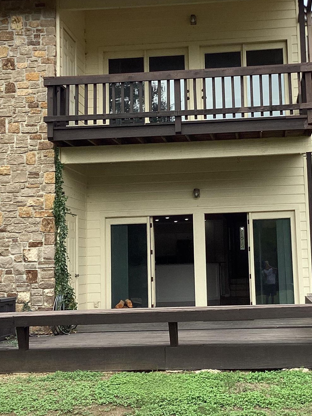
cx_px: 202
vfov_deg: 35.5
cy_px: 177
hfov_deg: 26.9
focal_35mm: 54
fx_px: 649
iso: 25
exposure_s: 1/570
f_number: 2.4
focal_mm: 3.3
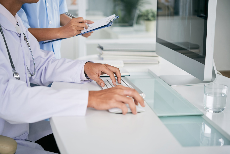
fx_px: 383
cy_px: 77
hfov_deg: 33.4
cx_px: 115
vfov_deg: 22.6
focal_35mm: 60
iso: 200
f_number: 2.8
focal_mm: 60
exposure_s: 1/180
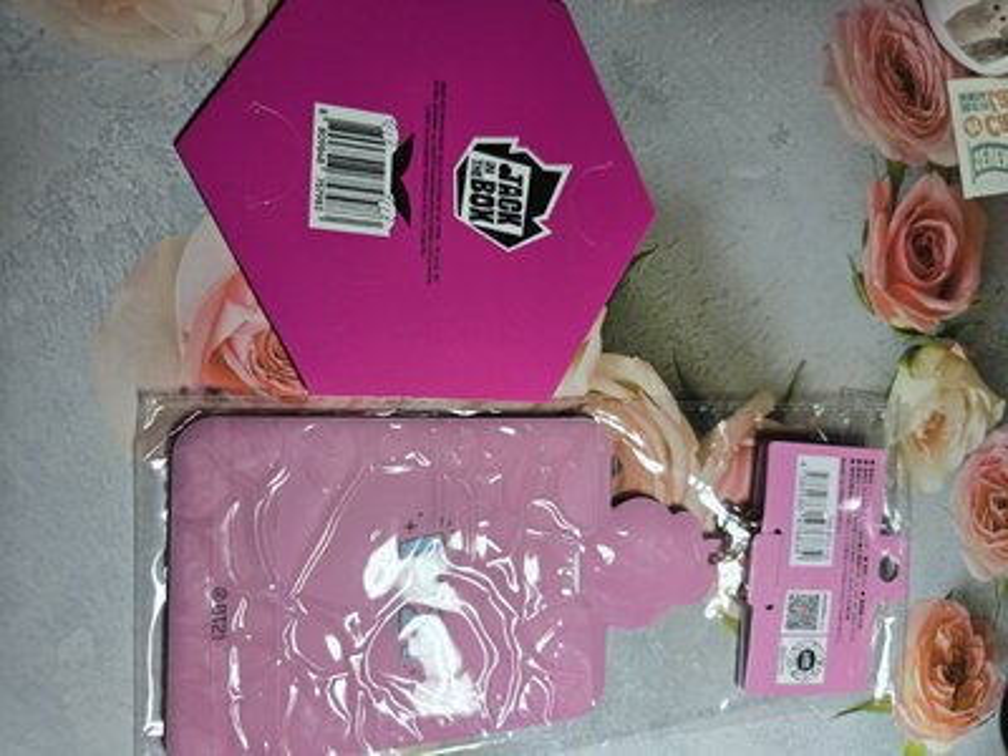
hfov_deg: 73.9
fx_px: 670
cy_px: 378
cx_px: 504
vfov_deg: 58.9
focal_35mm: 23
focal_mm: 6.3
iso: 50
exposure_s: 1/120
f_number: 1.7
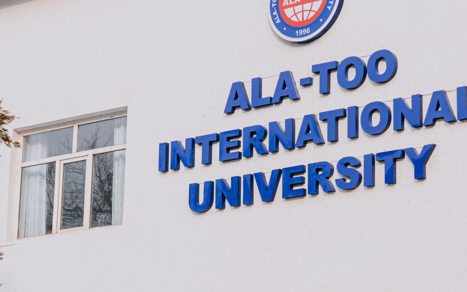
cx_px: 274
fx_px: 1298
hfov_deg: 20.4
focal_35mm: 102
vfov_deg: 12.8
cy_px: 203
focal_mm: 41
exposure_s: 1/100
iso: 125
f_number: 7.1
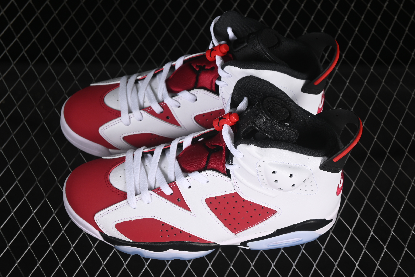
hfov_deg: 27.0
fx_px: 865
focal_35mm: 75
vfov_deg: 18.2
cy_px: 138
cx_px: 208
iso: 160
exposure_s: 1/80
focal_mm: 50
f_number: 7.1
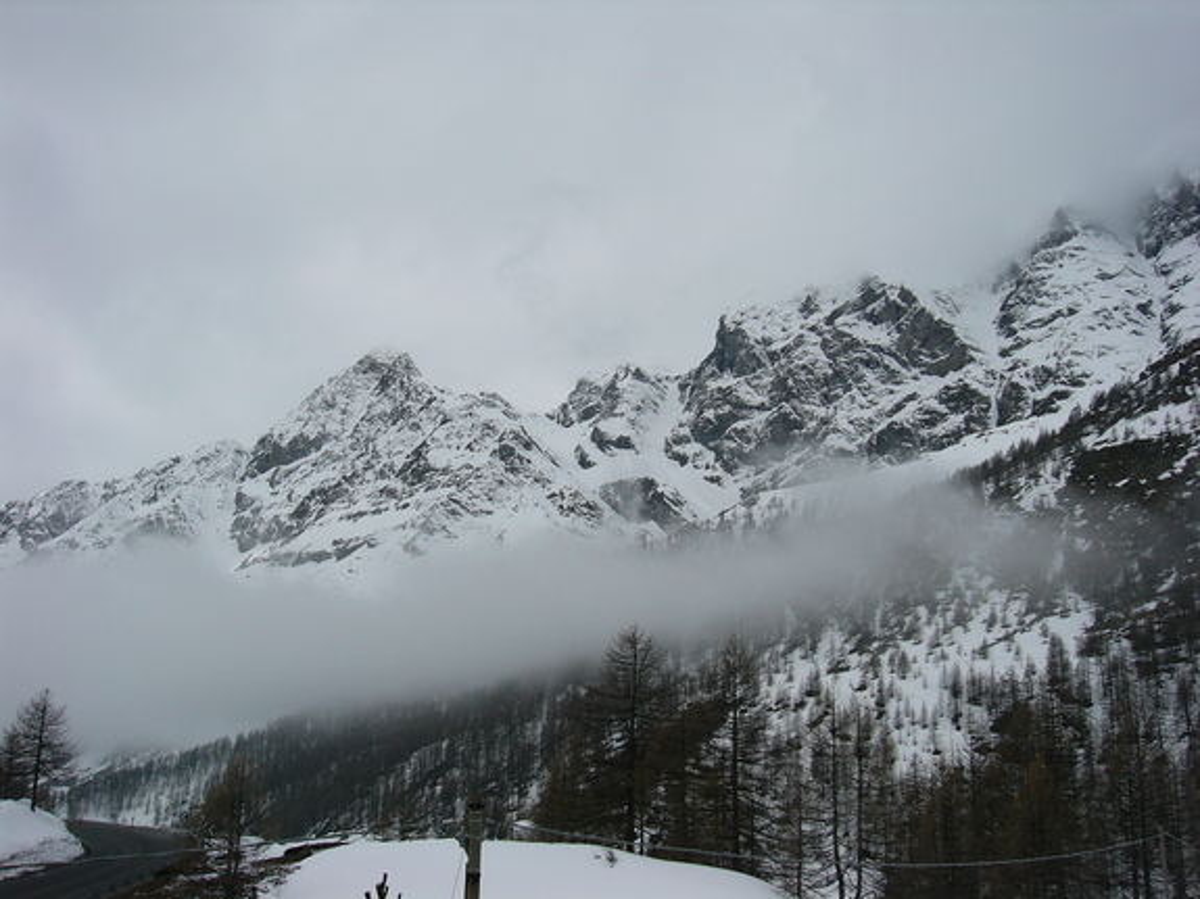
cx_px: 600
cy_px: 450
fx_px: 1213
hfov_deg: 52.6
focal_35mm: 35
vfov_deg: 40.7
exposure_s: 1/640
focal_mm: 5.8
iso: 50
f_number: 8
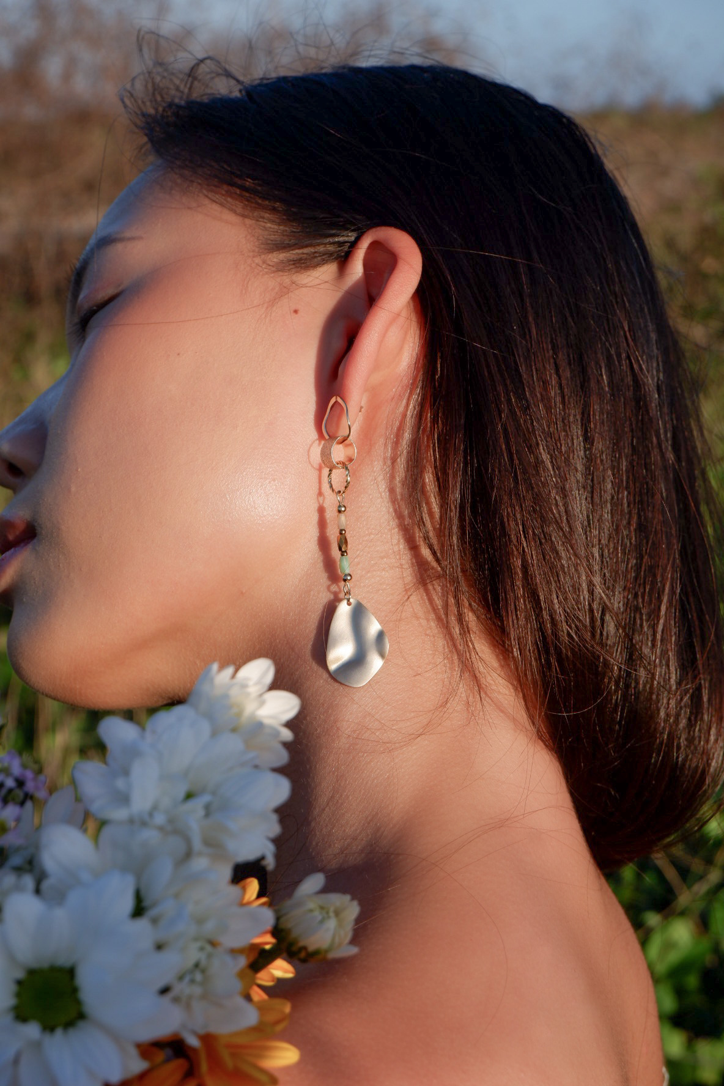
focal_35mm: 63
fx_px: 1900
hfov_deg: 21.6
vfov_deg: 31.9
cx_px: 362
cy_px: 543
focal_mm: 42
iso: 200
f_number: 9
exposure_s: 1/420
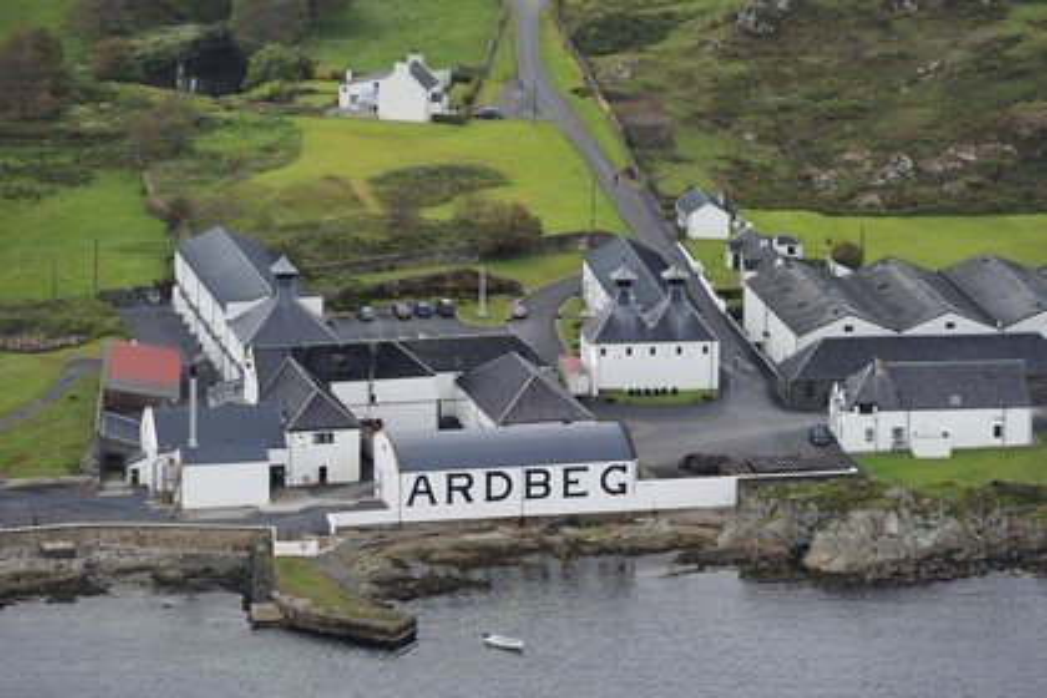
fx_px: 5816
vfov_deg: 6.9
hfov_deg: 10.3
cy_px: 349
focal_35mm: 200
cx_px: 524
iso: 400
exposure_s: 1/800
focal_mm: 200
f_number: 5.6
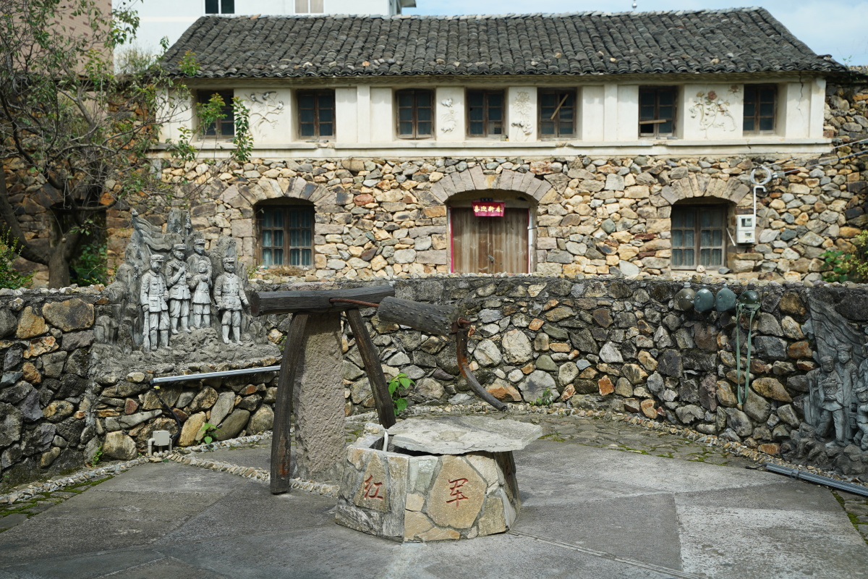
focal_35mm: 43
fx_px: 1037
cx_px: 434
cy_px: 290
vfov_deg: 31.2
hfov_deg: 45.4
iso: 100
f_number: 4
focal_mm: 43
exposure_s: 1/640
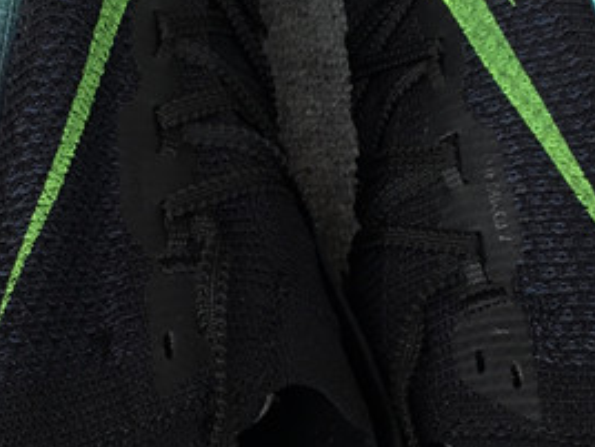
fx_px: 1788
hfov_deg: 18.9
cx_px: 284
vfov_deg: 14.2
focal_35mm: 104
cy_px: 203
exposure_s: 1/111
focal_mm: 3.3
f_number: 2.4
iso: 25
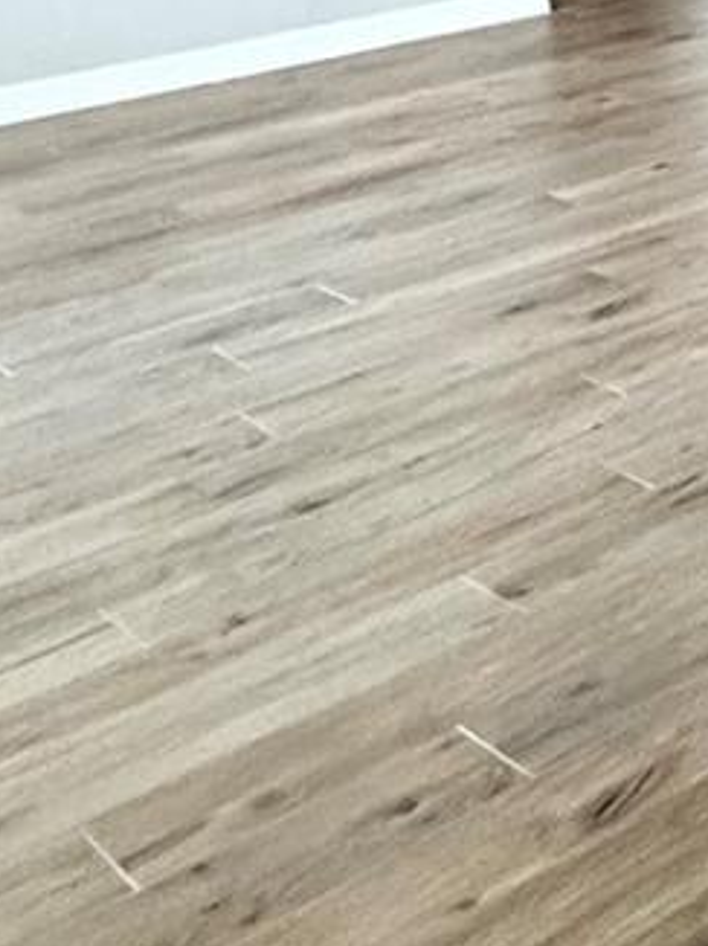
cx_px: 1462
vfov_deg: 25.7
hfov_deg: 16.3
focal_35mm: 66
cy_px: -247
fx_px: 1802
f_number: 2.2
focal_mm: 2.22
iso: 320
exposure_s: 1/75
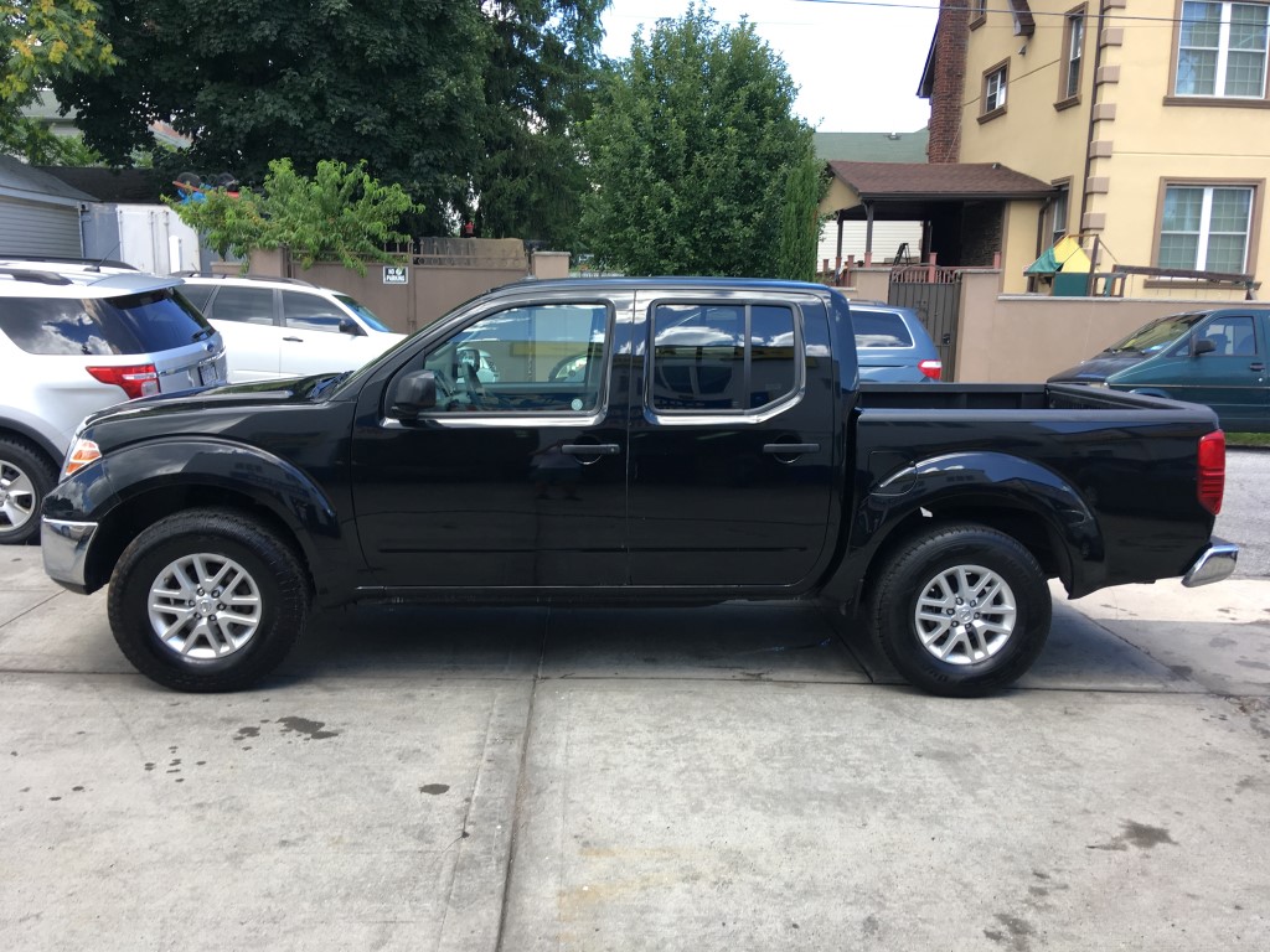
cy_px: 476
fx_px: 1064
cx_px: 635
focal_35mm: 29
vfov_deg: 48.2
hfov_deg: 61.7
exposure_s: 1/225
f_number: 2.2
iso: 25
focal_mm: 4.15
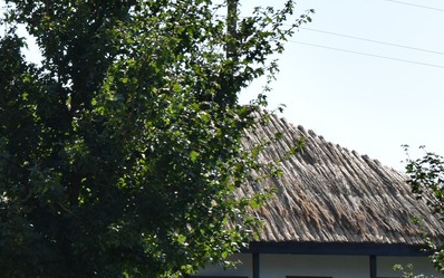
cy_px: 173
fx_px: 1507
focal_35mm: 125
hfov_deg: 15.8
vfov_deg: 10.5
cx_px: -163
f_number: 10
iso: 200
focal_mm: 27
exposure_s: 1/400
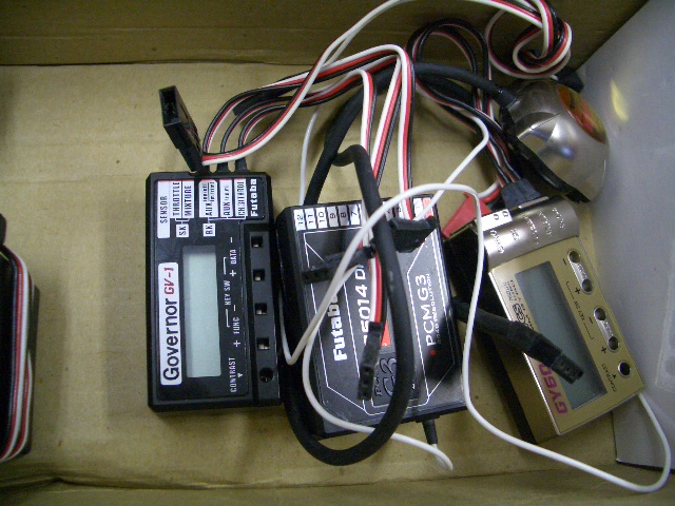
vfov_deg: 40.7
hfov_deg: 52.6
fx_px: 682
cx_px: 338
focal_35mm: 35
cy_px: 253
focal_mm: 5.8
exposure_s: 1/30
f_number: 2.6
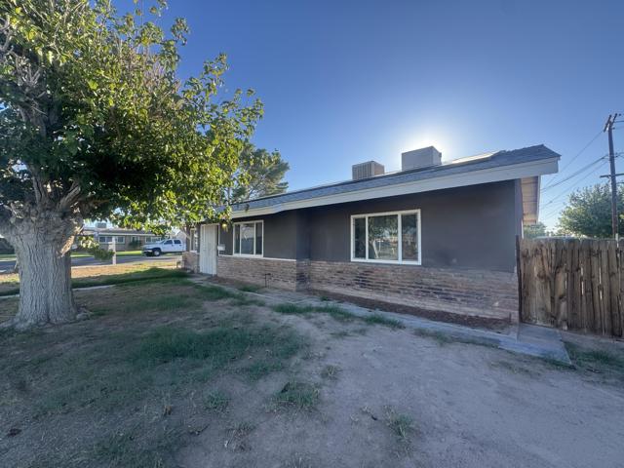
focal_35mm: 14
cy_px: 234
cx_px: 312
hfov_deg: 102.1
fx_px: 252
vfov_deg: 85.7
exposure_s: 1/515
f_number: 2.2
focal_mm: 2.22
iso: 40
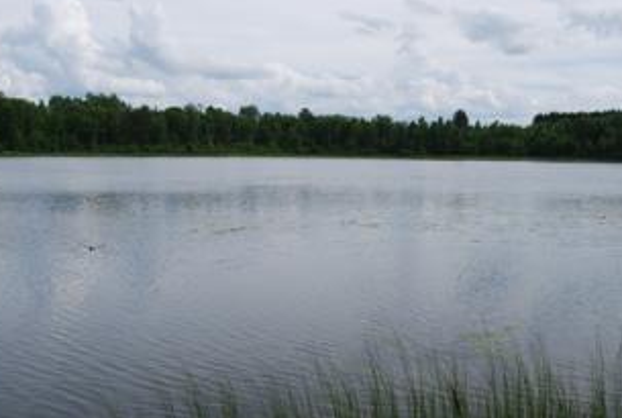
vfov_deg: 30.7
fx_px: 762
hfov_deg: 44.4
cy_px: 190
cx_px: 328
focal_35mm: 44
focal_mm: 20
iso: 100
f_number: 9
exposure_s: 1/320
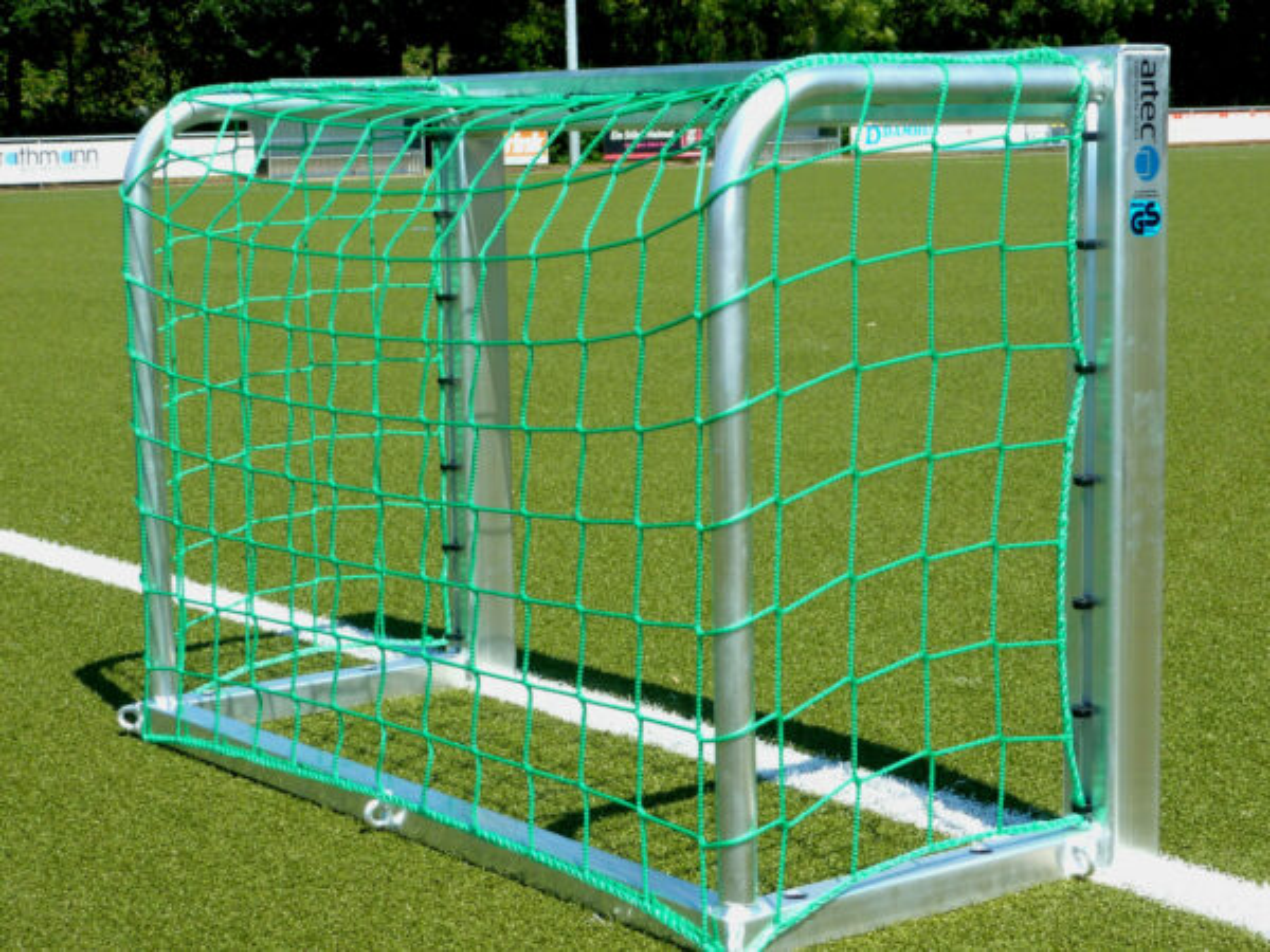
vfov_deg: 29.7
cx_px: 635
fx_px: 1798
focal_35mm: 49
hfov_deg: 38.9
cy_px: 476
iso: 100
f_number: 4.1
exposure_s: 1/500
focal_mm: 8.7
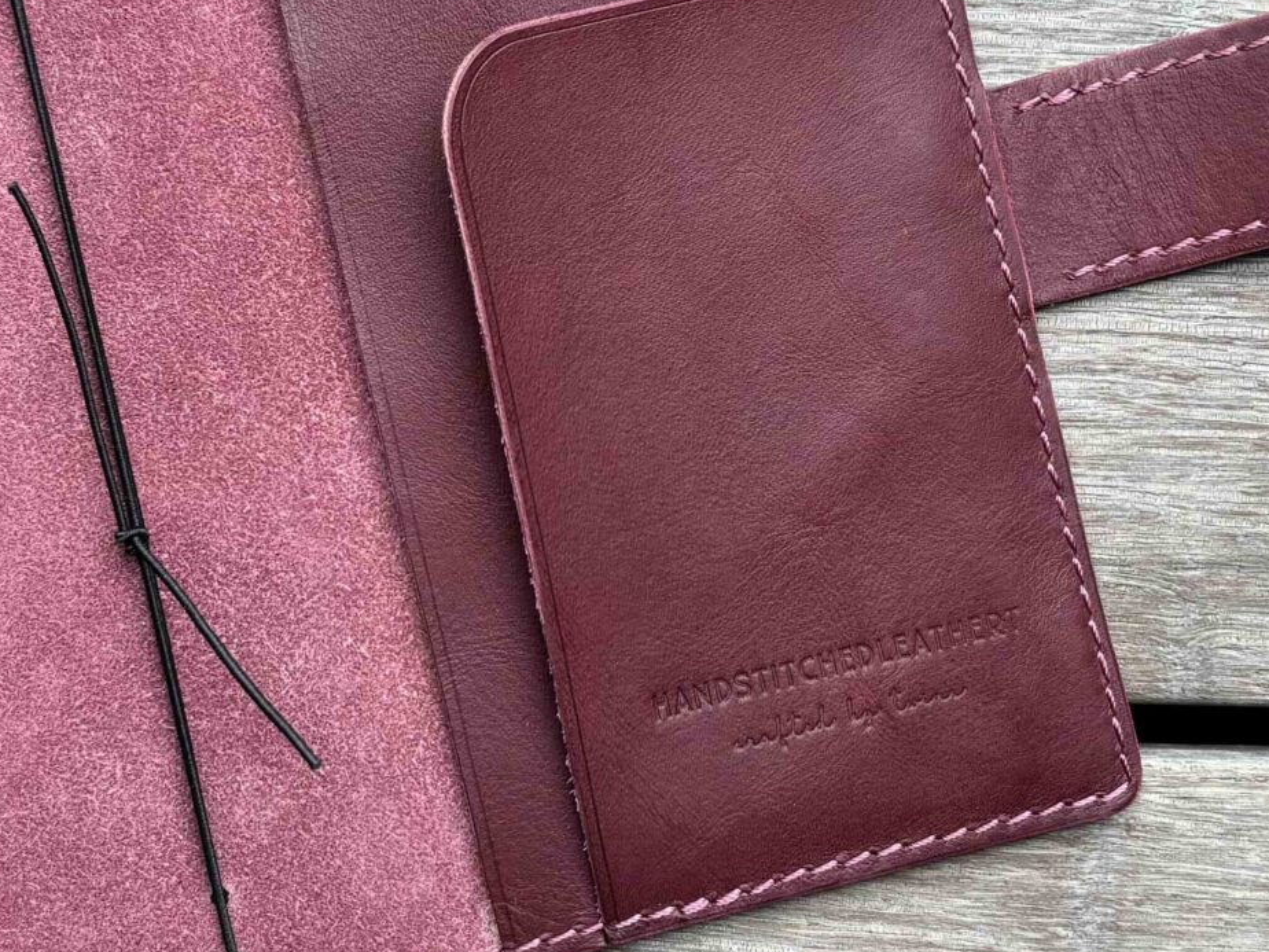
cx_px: 486
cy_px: 331
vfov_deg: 20.4
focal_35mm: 72
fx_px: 2639
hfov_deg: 27.0
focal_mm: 5.96
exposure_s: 1/123
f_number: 1.6
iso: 32
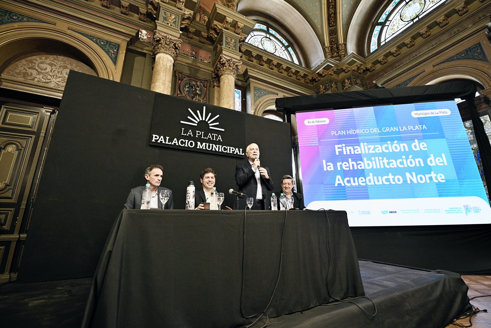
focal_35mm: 14
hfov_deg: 104.3
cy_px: 164
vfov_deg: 81.2
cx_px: 246
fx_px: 191
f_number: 3.5
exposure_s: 1/320
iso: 4000
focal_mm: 14
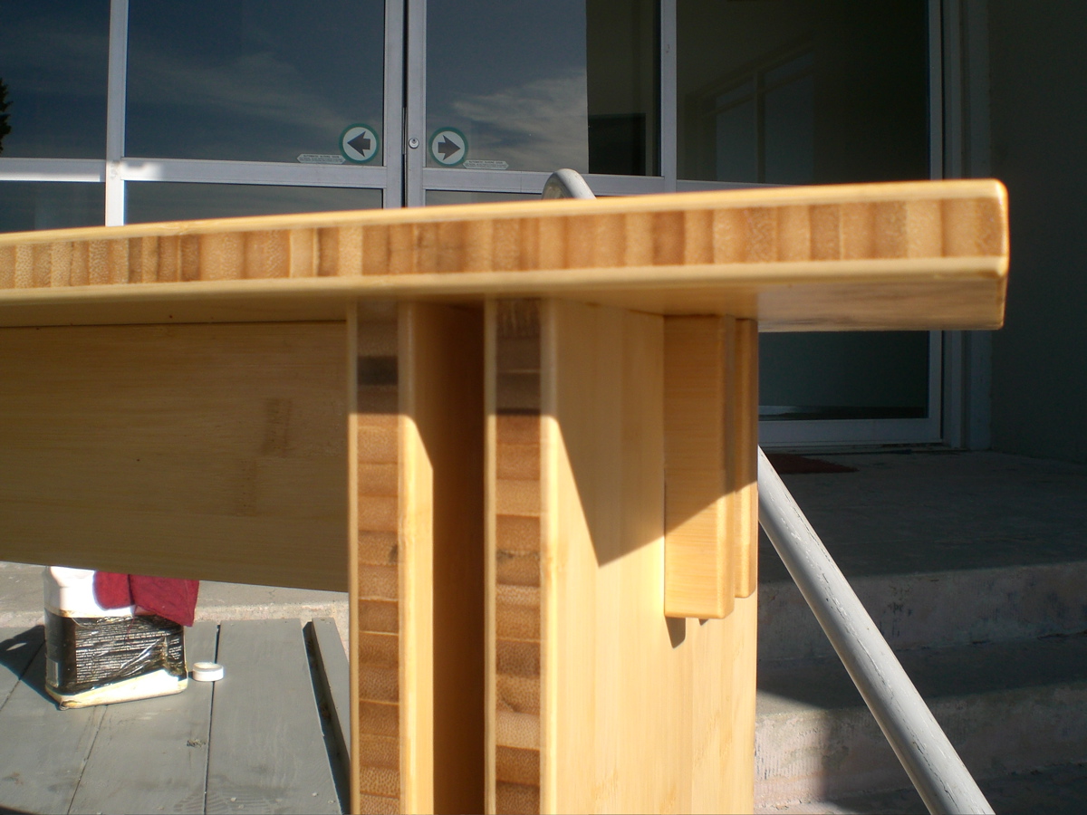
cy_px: 408
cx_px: 544
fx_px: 1193
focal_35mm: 38
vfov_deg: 37.7
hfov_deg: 49.0
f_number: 4.4
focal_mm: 6.3
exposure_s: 1/500
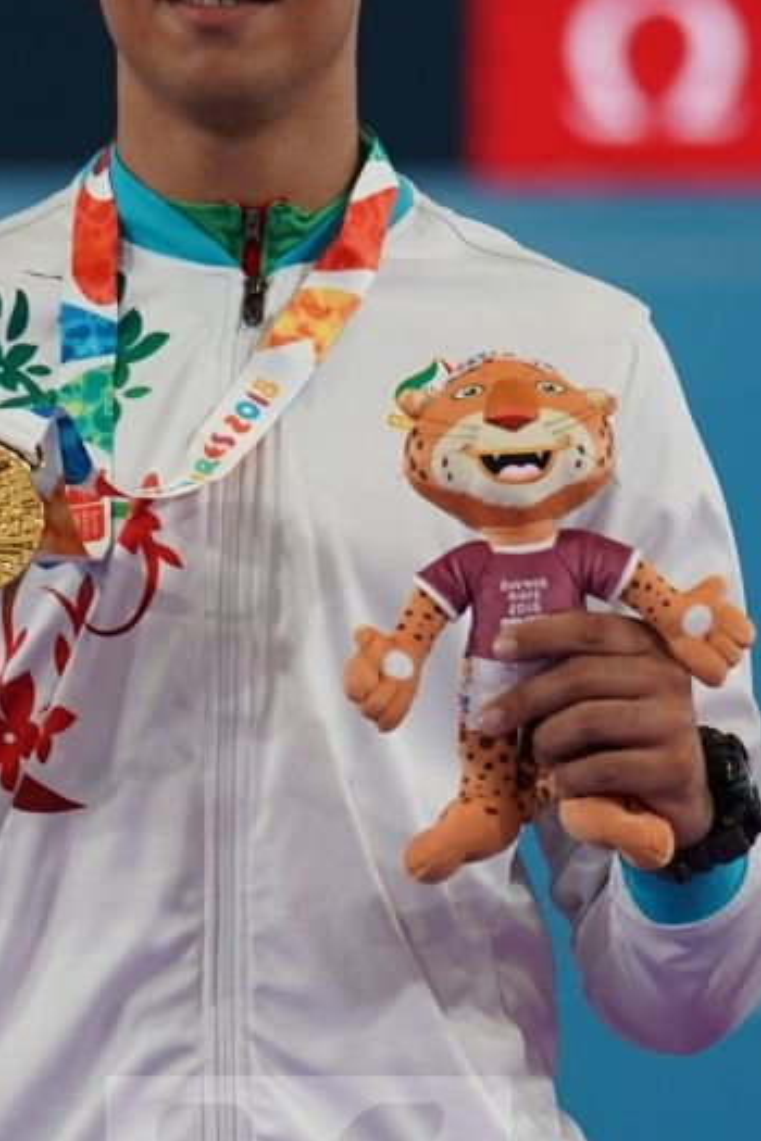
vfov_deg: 3.0
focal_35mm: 686
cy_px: 502
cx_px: 309
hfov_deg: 2.0
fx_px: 21750
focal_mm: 200
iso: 250
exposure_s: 1/250
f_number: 2.8
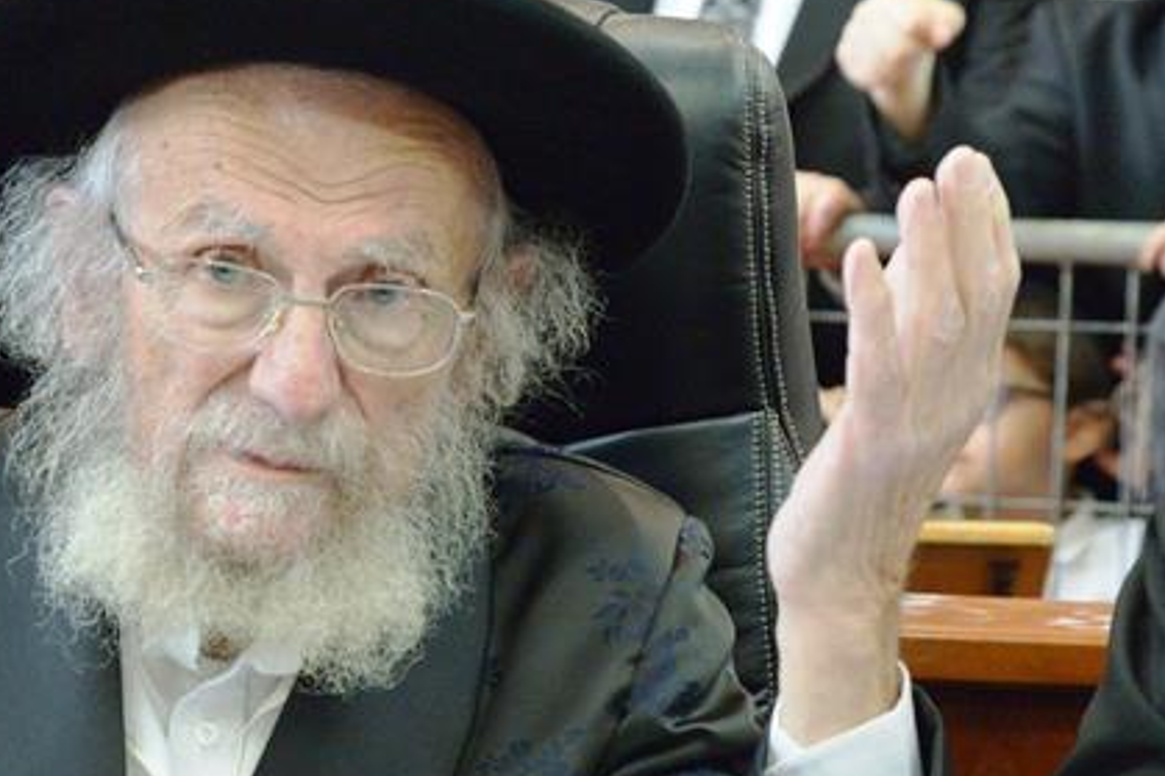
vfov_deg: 9.2
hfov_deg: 13.7
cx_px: 231
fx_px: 4820
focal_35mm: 149
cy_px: 477
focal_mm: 78
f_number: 6.3
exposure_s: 1/125
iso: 6400
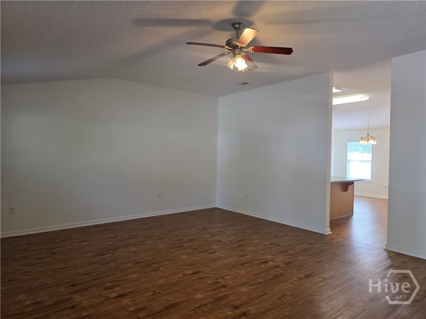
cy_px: 160
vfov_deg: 58.9
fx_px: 283
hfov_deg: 73.9
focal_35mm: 23
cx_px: 213
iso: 100
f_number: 1.7
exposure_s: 1/120
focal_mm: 6.3
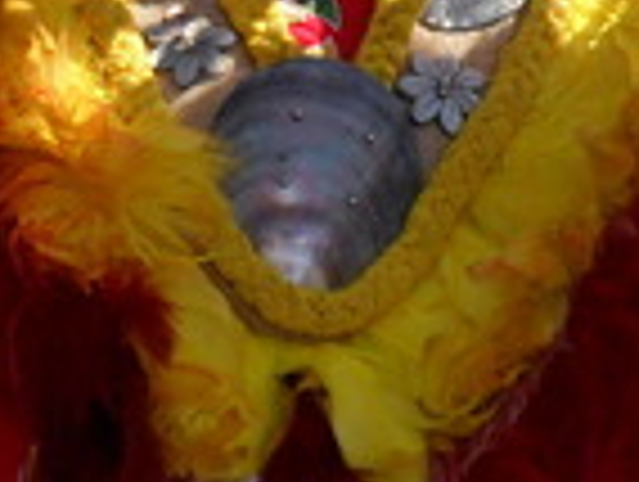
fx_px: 3495
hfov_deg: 10.4
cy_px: -311
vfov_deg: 7.7
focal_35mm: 189
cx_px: 236
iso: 80
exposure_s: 1/750
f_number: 3
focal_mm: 6.3
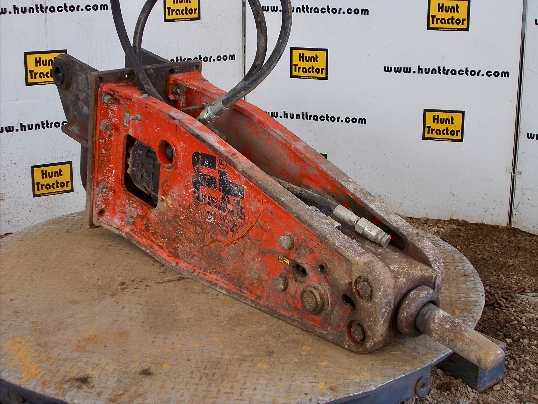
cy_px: 202
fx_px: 901
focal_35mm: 58
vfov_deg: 25.2
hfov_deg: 33.2
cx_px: 269
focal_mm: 10.3
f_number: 4.9
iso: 80
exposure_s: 1/80
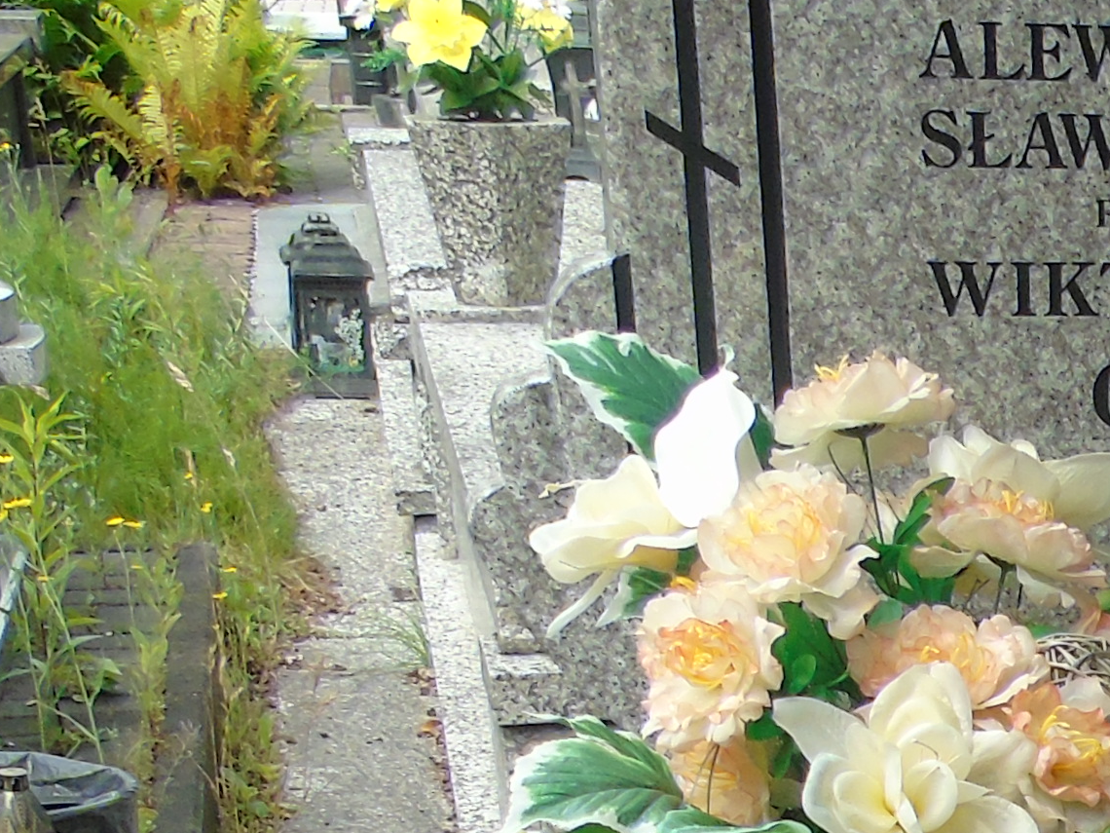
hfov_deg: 15.5
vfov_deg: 12.1
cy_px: 1475
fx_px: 3623
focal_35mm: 113
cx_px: 1856
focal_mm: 4.4
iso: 80
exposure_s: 1/320
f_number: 3.4
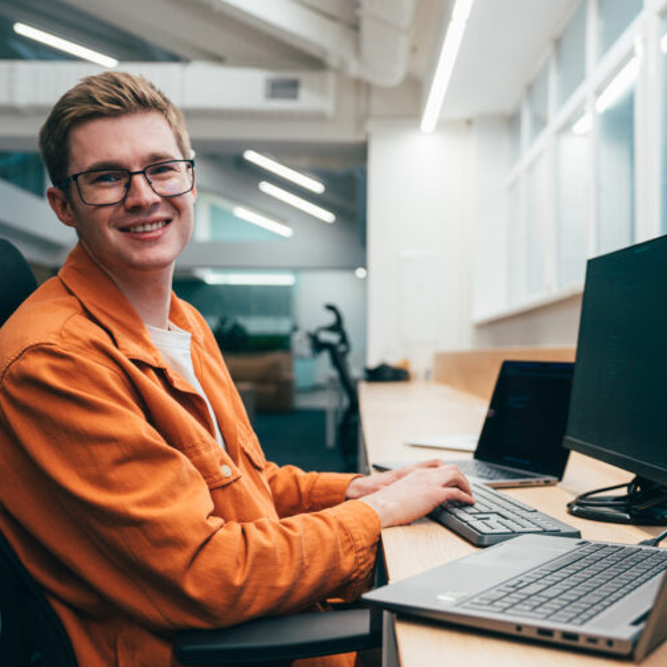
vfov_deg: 38.3
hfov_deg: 38.3
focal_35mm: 44
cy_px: 335
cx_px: 384
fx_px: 959
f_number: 2.8
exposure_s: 1/160
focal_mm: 34
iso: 640
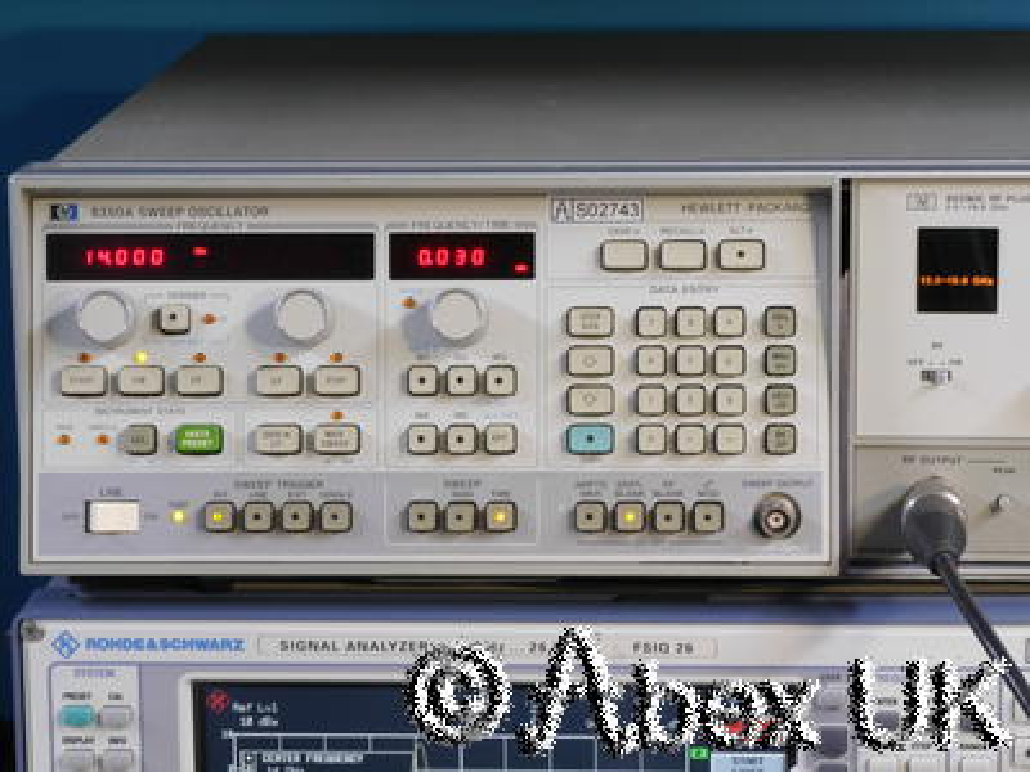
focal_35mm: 130
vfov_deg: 11.4
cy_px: 386
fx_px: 3868
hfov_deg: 15.2
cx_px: 515
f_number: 22
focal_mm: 65
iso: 800
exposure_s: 1/1.3
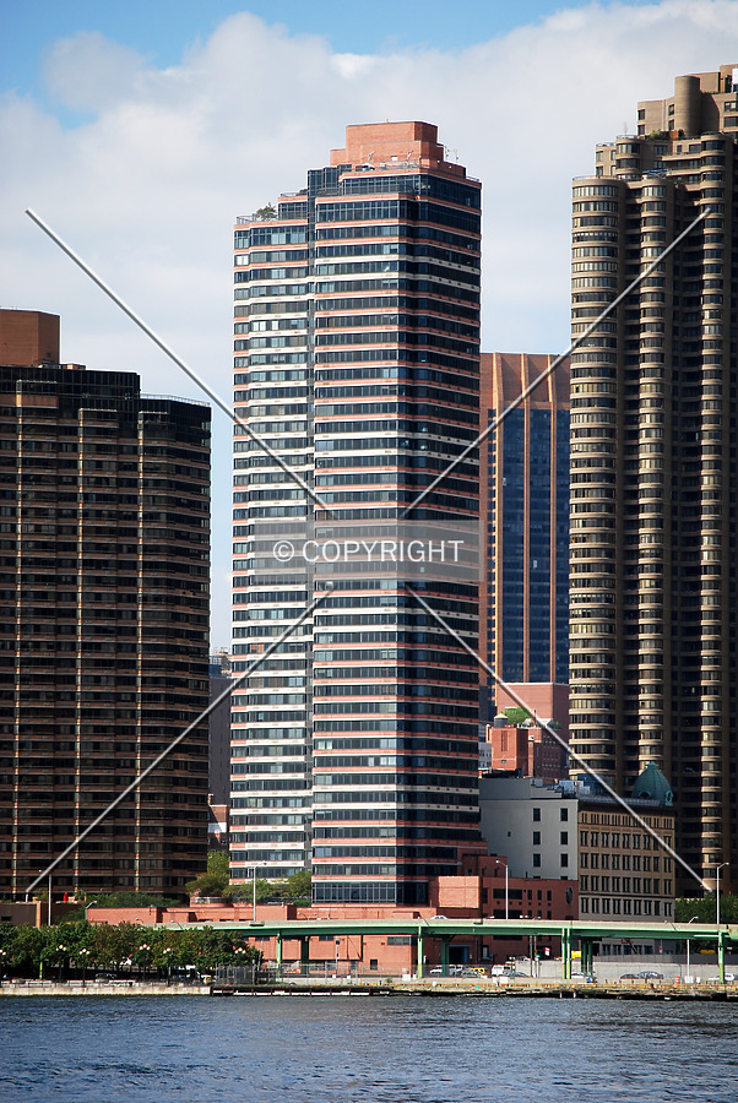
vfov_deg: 11.0
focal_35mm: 188
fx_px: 5752
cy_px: 552
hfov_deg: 7.3
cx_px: 369
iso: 200
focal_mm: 125
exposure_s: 1/400
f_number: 5
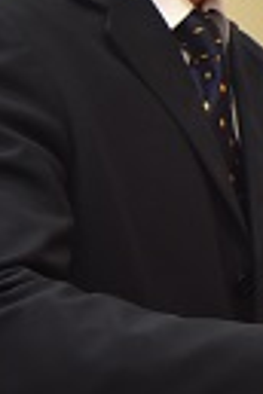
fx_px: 2882
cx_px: 911
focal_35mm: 263
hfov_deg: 4.9
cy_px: -84
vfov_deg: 7.8
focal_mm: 50
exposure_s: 1/60
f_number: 4
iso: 560
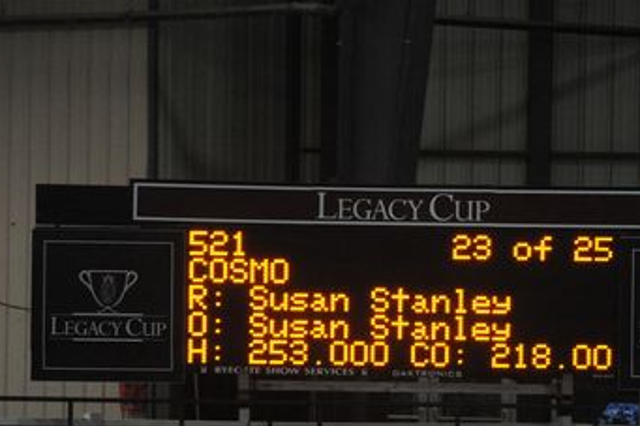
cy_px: 325
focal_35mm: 375
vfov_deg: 3.7
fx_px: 6663
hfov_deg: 5.5
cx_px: 366
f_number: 5.6
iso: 6400
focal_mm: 200
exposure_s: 1/400
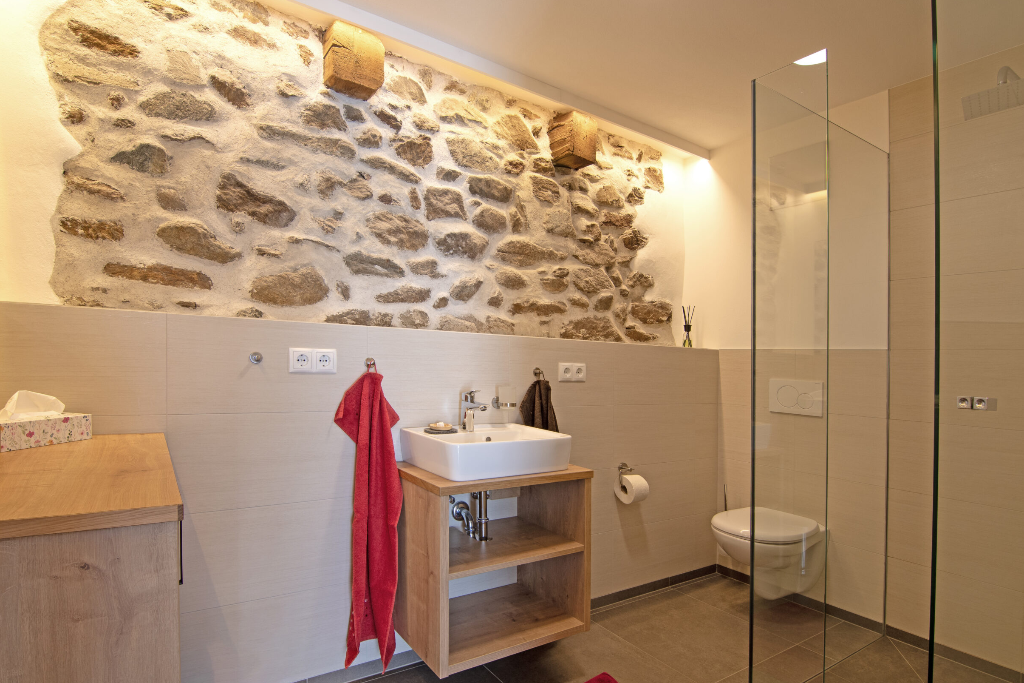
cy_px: 347
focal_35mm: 17
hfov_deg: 93.2
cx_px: 485
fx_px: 483
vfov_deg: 70.4
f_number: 8
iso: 100
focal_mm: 11
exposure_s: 1/10
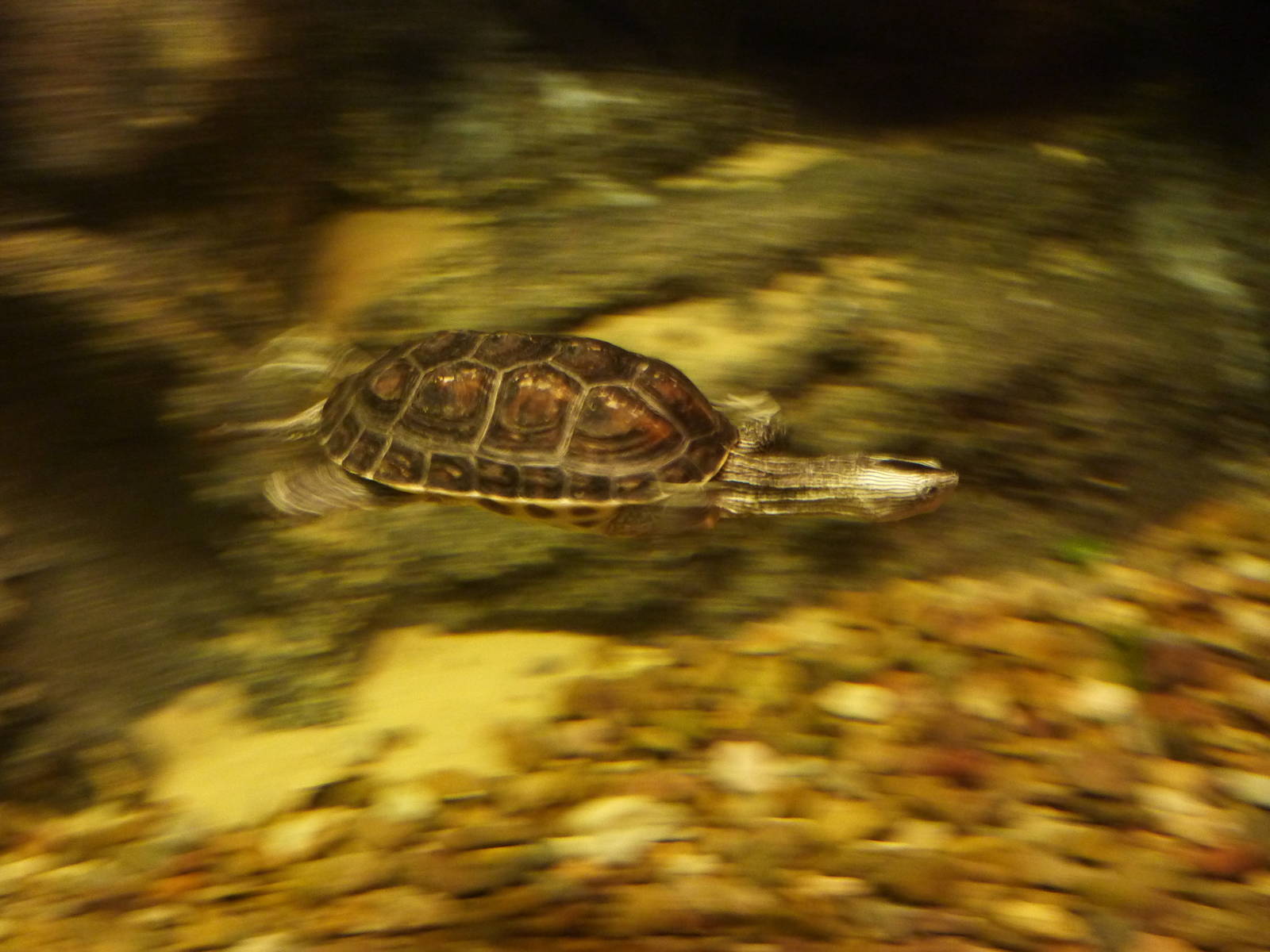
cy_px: 476
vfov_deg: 54.9
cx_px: 635
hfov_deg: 69.4
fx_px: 917
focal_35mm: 25
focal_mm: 4.1
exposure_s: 1/8
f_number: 3.3
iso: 400
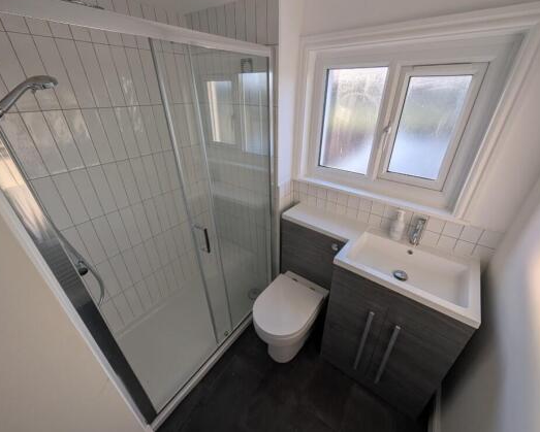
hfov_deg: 104.8
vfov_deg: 92.2
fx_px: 208
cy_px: 209
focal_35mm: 13
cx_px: 276
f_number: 1.7
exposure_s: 1/208
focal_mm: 2.02
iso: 52
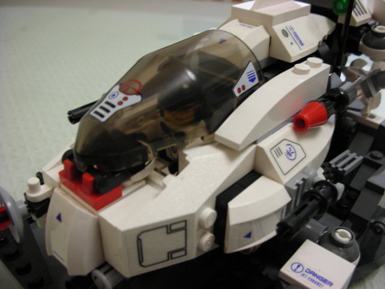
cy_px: 144
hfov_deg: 52.6
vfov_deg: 40.7
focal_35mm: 35
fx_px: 389
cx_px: 192
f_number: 3
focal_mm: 5.8
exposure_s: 1/4.7
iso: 50
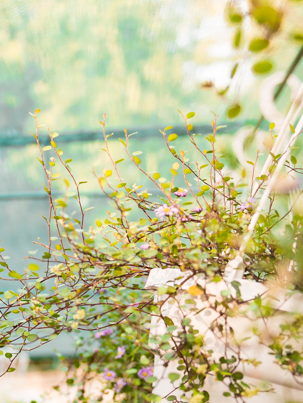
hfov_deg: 13.3
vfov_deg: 18.5
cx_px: -158
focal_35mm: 105
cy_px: 331
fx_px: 1226
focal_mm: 29
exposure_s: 1/160
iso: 400
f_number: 3.2
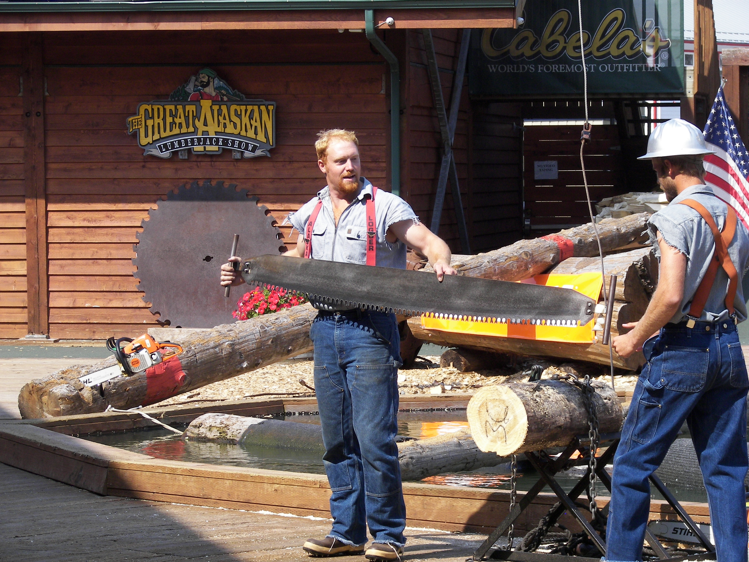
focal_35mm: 142
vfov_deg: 10.4
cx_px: 374
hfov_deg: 13.9
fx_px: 3073
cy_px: 281
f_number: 4.5
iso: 64
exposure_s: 1/320
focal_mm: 23.6
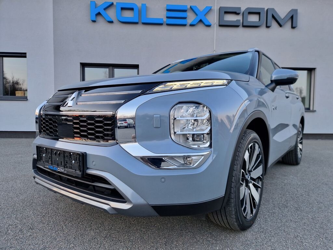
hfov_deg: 73.9
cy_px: 125
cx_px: 166
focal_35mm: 23
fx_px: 221
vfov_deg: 58.9
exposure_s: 1/50
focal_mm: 5.4
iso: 64
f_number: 1.8
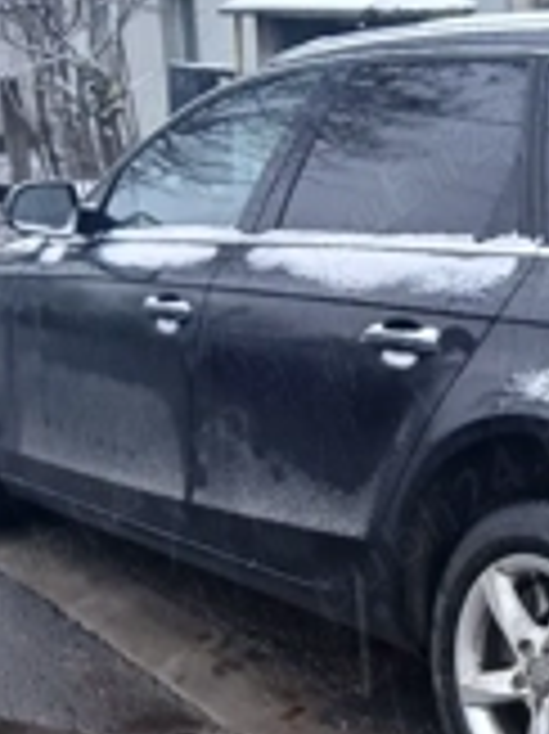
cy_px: 563
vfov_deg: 29.7
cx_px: 544
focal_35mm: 64
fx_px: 1355
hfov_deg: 22.1
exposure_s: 1/50
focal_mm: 3.98
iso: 200
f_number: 1.8
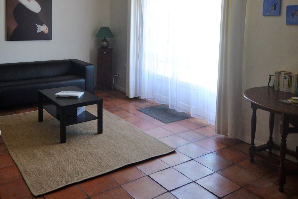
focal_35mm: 33
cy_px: 45
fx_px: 273
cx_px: 139
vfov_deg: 38.7
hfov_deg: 57.2
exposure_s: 1/80
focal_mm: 12
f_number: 4.5
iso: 400
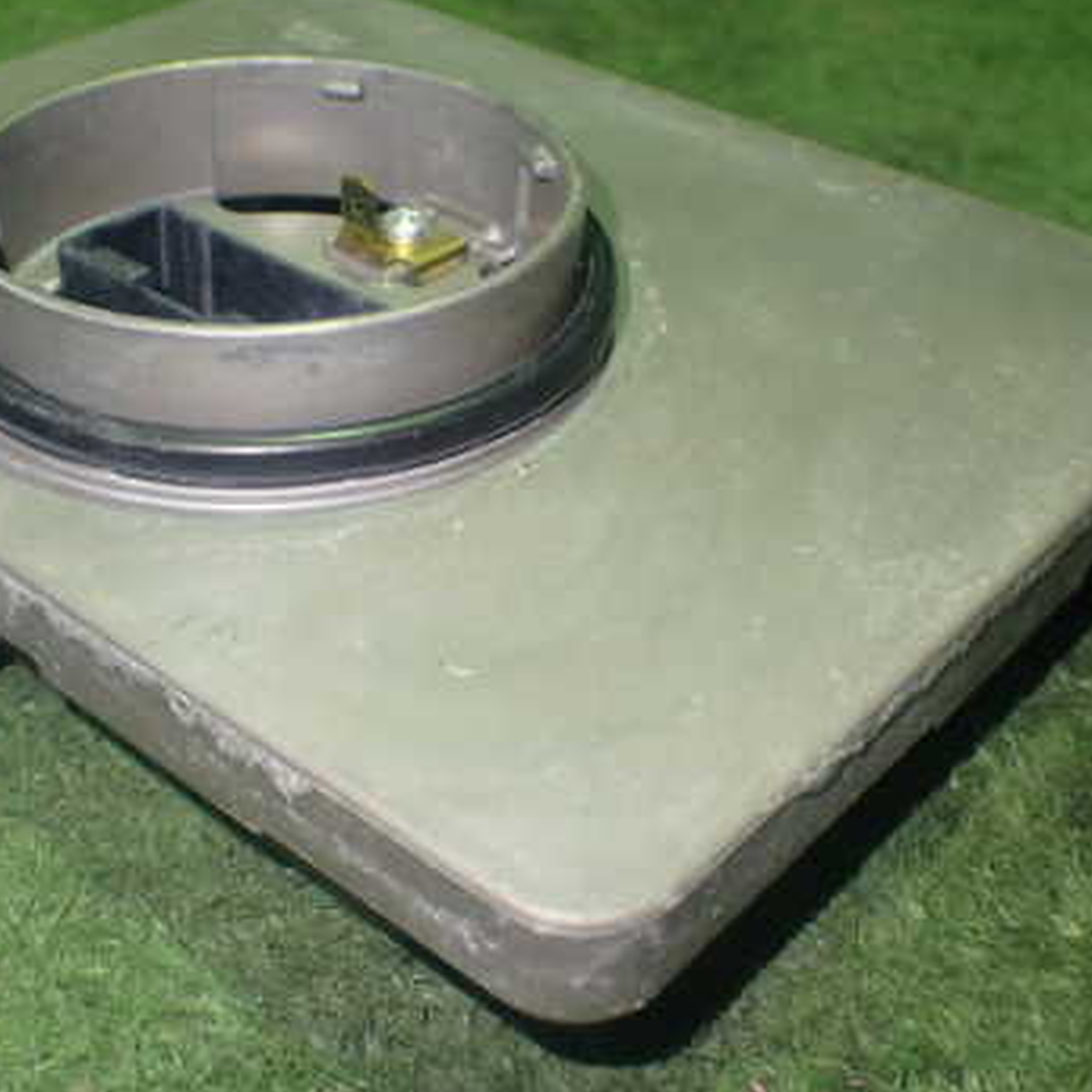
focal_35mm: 49
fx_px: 1749
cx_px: 451
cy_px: 492
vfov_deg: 34.6
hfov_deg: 34.6
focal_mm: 5.79
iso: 250
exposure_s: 1/30
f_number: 2.4
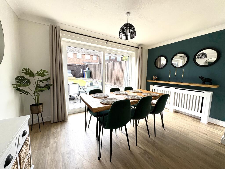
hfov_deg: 102.1
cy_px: 84
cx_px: 112
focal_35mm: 14
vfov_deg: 85.7
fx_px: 91
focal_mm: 2.22
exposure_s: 1/196
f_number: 2.2
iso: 40
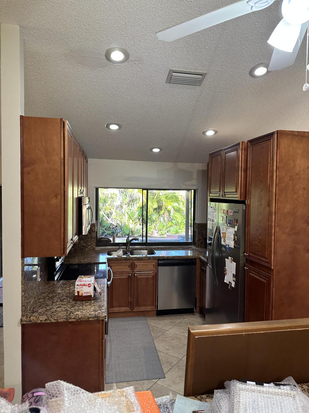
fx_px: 286
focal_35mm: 24
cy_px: 206
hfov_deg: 56.8
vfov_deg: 71.6
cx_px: 154
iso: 200
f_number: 1.78
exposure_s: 1/120
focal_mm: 6.86
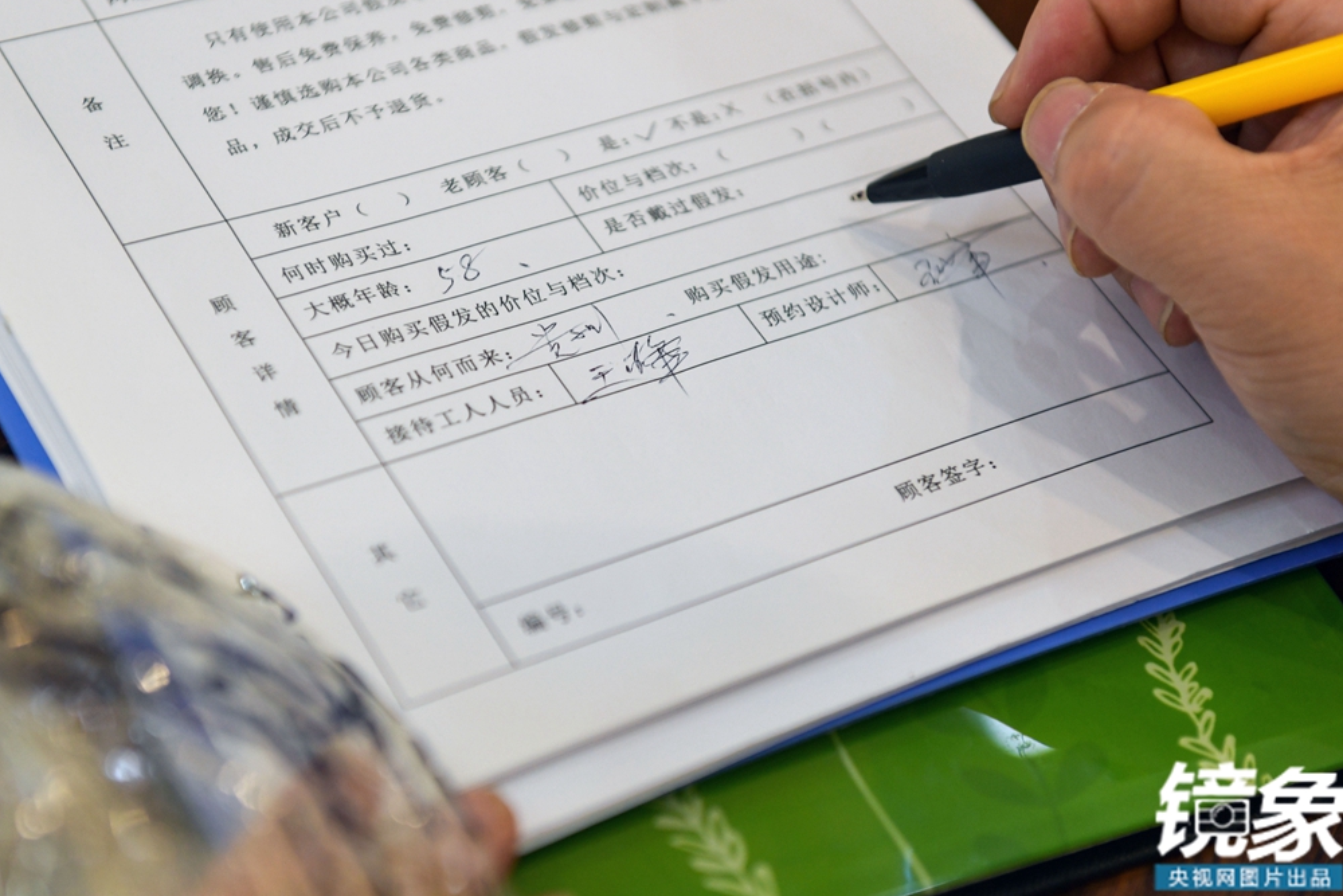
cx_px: 599
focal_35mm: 84
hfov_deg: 24.2
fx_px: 3134
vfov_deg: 16.3
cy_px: 399
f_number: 3.5
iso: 500
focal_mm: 70
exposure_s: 1/125
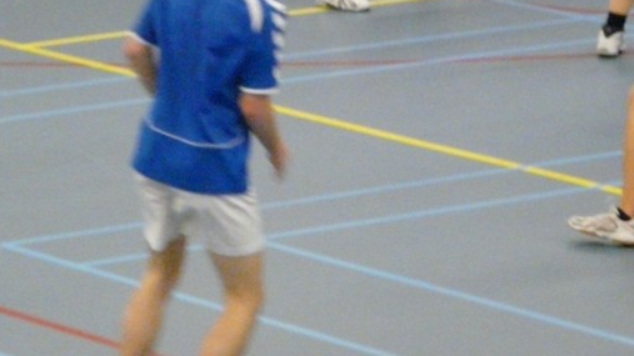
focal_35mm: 370
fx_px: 6219
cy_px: -44
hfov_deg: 5.8
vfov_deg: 3.3
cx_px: 318
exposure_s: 1/60
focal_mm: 27.6
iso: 800
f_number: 3.6
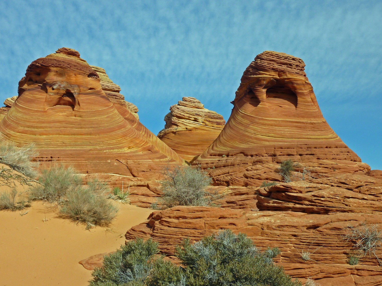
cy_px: 154
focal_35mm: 47
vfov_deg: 30.9
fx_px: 519
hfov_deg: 40.4
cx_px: 175
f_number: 5.6
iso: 80
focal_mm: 6.9
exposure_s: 1/400
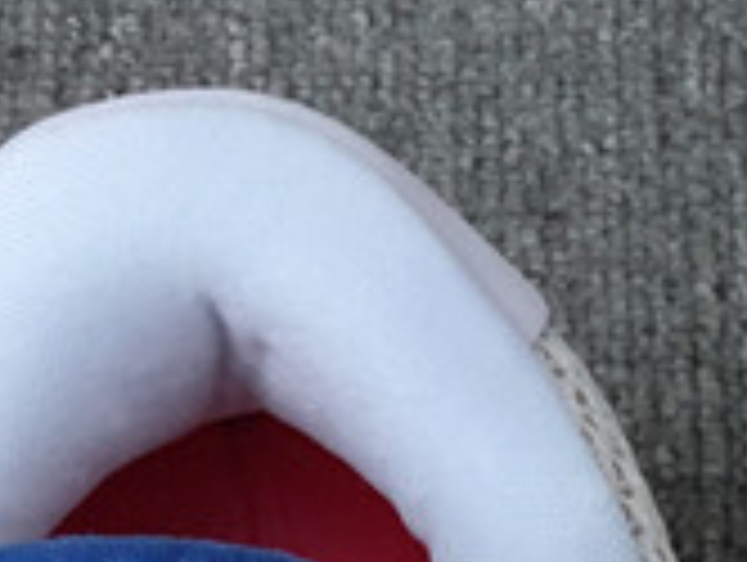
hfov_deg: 11.6
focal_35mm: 168
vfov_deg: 8.4
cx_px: 796
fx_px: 3631
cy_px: 1090
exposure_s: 1/525
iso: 25
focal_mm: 3.3
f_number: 2.4
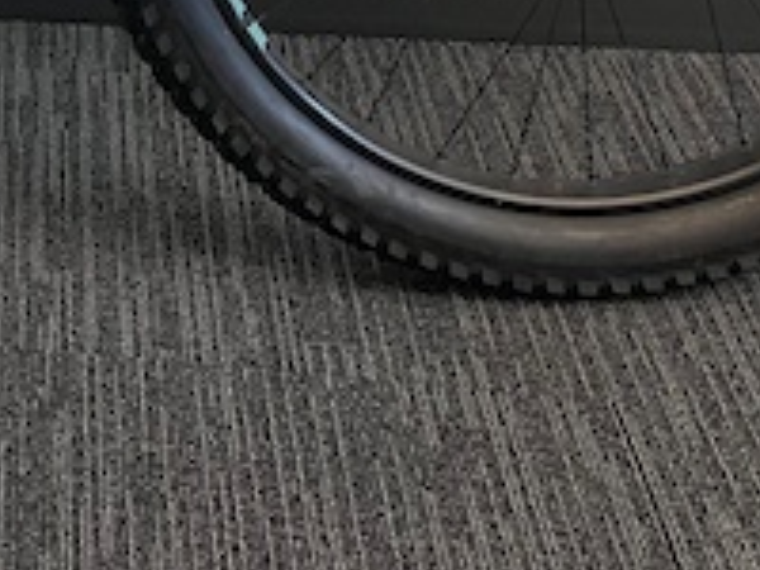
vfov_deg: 12.7
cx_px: -281
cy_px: -528
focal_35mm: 104
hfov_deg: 17.5
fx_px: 2283
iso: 80
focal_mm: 5.1
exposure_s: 1/60
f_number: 1.6
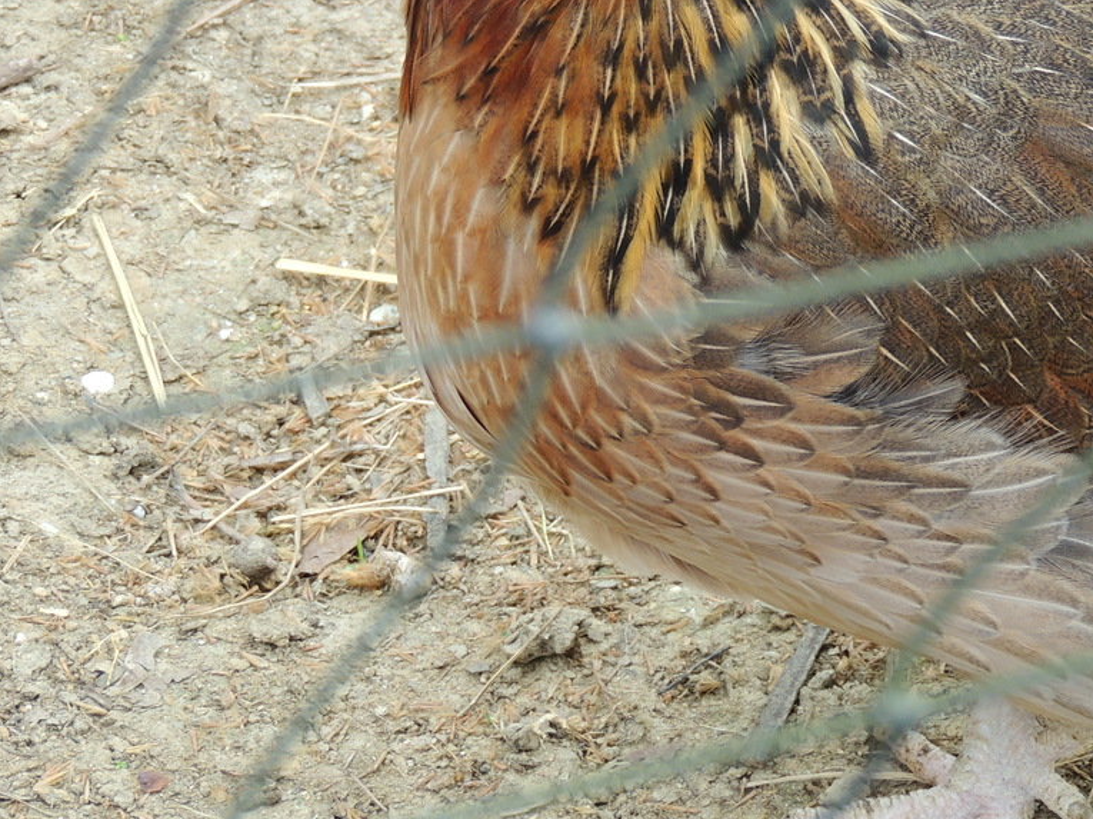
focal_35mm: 226
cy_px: 190
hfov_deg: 8.7
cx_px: 843
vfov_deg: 6.6
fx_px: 7133
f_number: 4.3
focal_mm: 24
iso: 125
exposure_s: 1/125
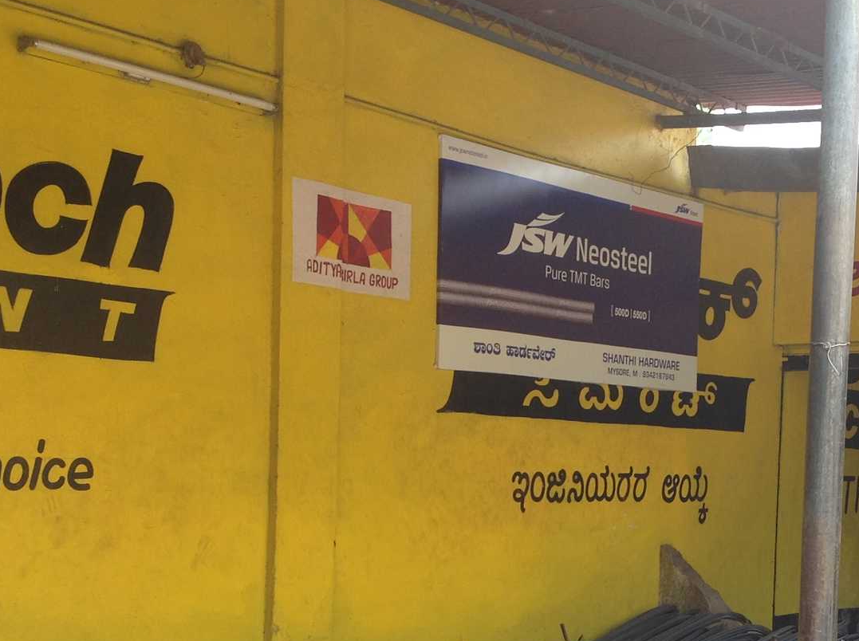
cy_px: 533
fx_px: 1610
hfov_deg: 29.6
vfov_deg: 22.2
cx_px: 577
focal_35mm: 65
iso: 50
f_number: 2.4
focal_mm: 4.28
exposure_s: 1/122
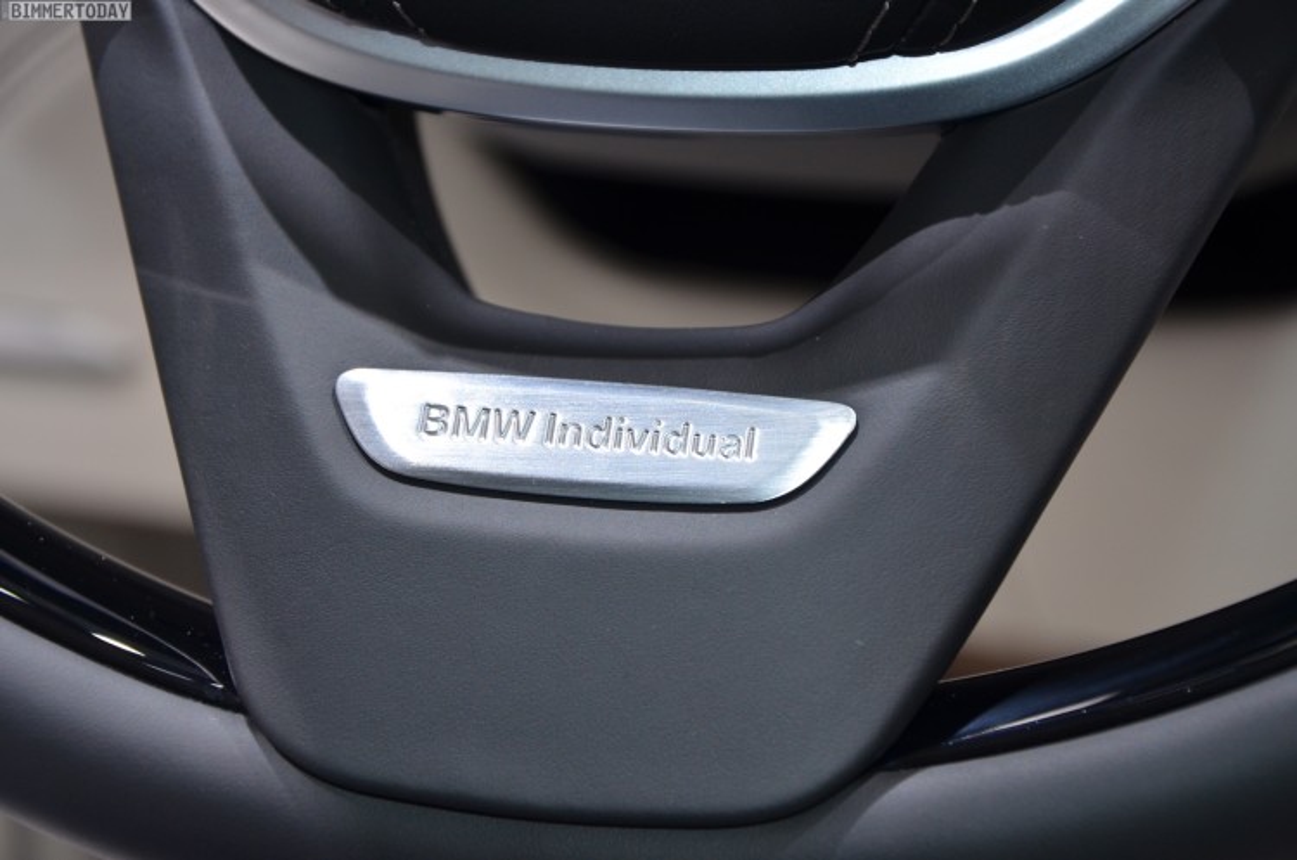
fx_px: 3776
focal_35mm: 105
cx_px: 648
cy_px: 430
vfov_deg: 13.0
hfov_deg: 19.5
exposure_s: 1/125
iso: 400
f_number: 5.3
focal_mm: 70
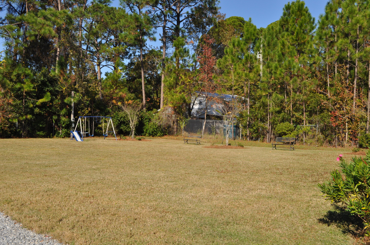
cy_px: 122
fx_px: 400
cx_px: 185
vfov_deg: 34.1
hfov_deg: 49.6
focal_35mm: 39
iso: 200
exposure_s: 1/320
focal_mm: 26
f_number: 9
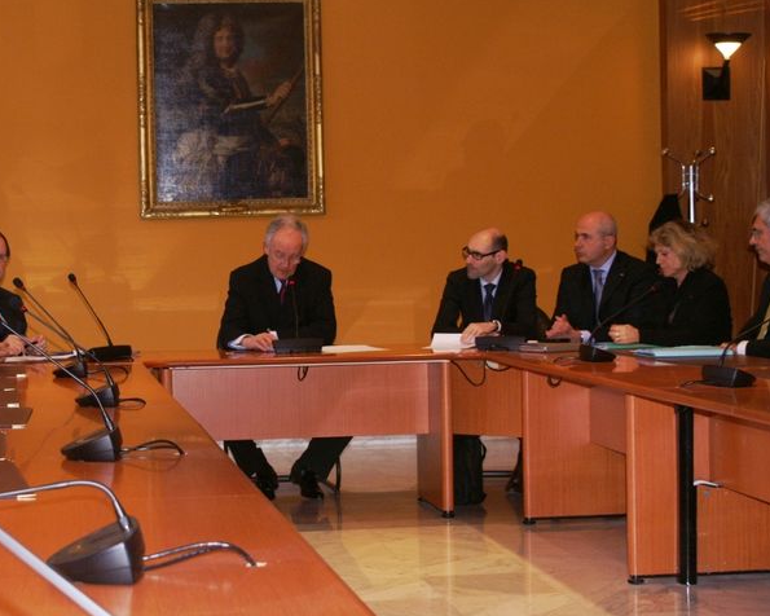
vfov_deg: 20.7
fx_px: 1686
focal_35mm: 74
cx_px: 311
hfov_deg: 25.7
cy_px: 289
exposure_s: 1/80
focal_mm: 40
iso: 400
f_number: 5.6
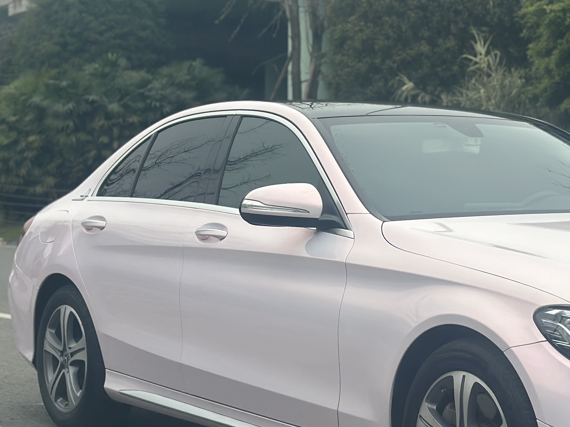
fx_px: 1548
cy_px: 252
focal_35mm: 94
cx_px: 470
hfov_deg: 20.6
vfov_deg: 15.7
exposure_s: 1/3155
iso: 80
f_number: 1.78
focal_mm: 6.86
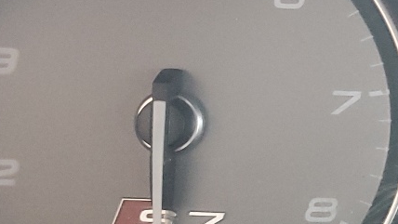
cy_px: 77
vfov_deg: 11.4
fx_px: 1119
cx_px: 650
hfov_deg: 17.5
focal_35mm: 106
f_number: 1.5
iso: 200
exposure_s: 1/60.2
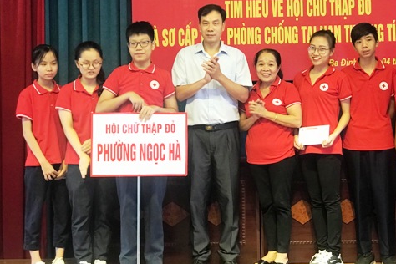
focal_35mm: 80
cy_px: 91
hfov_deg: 25.2
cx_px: 267
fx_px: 880
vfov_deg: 17.0
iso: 250
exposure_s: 1/50
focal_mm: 6.6
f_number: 2.8
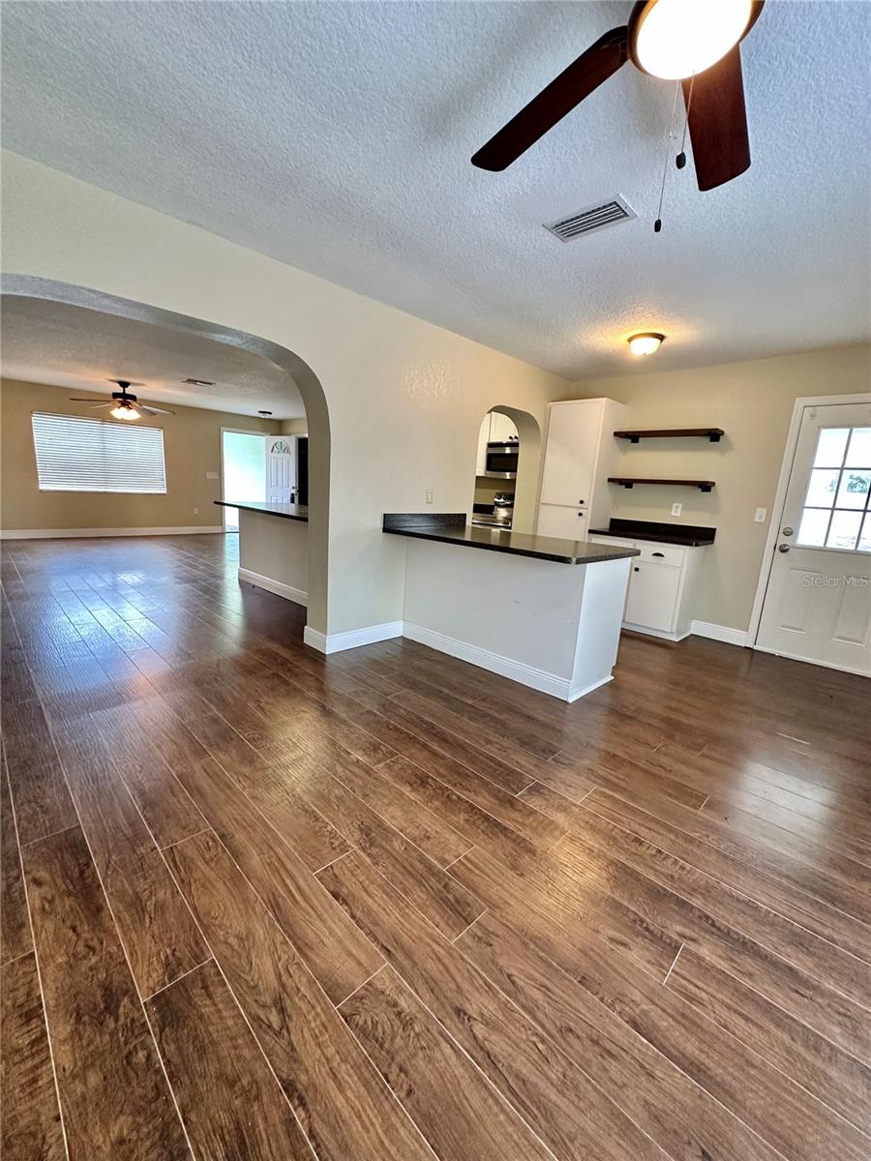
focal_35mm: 14
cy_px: 580
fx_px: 470
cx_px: 436
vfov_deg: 102.1
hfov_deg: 85.7
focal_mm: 2.22
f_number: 2.2
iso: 250
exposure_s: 1/60
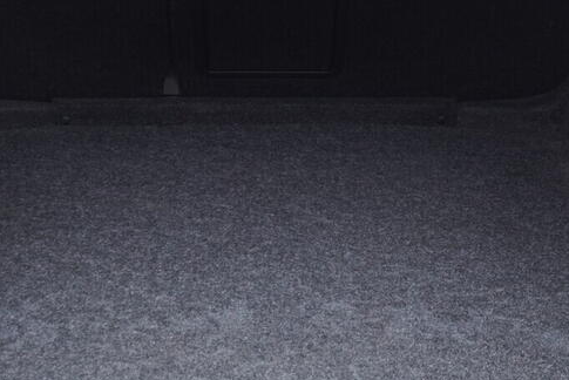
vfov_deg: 18.0
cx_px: 260
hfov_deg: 26.6
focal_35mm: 76
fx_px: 1202
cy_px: 185
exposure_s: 1/40
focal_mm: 24
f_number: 2.8
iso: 640
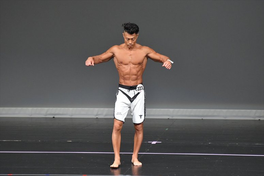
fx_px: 2529
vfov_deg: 4.0
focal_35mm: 345
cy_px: 88
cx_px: 132
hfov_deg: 6.0
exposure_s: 1/400
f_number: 5.6
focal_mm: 230
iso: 5000
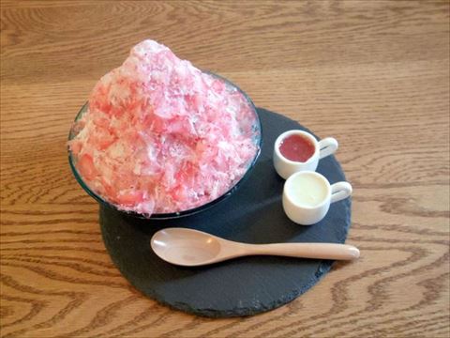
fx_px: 611
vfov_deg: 30.9
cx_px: 225
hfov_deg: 40.4
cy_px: 169
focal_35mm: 47
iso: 1250
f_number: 1.9
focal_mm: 8.5
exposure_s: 1/60
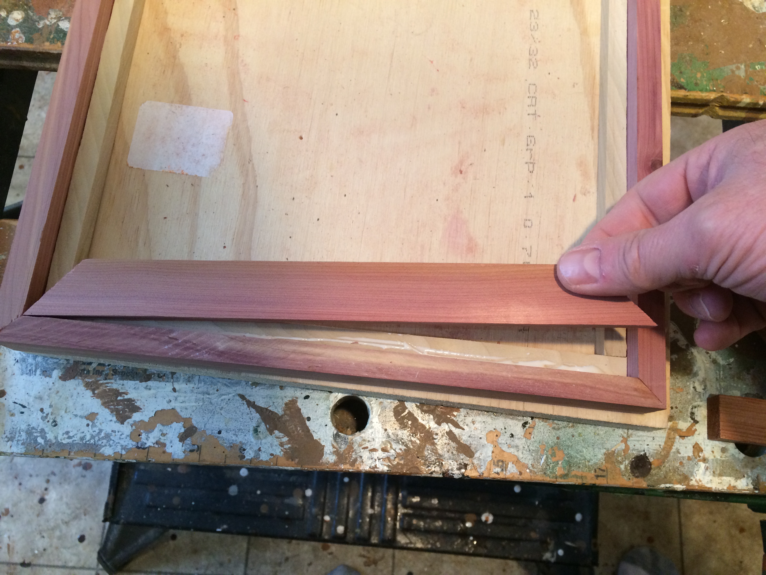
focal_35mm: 29
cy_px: 288
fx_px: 642
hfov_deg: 61.7
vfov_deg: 48.2
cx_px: 383
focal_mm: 4.15
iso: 125
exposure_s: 1/30
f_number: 2.2
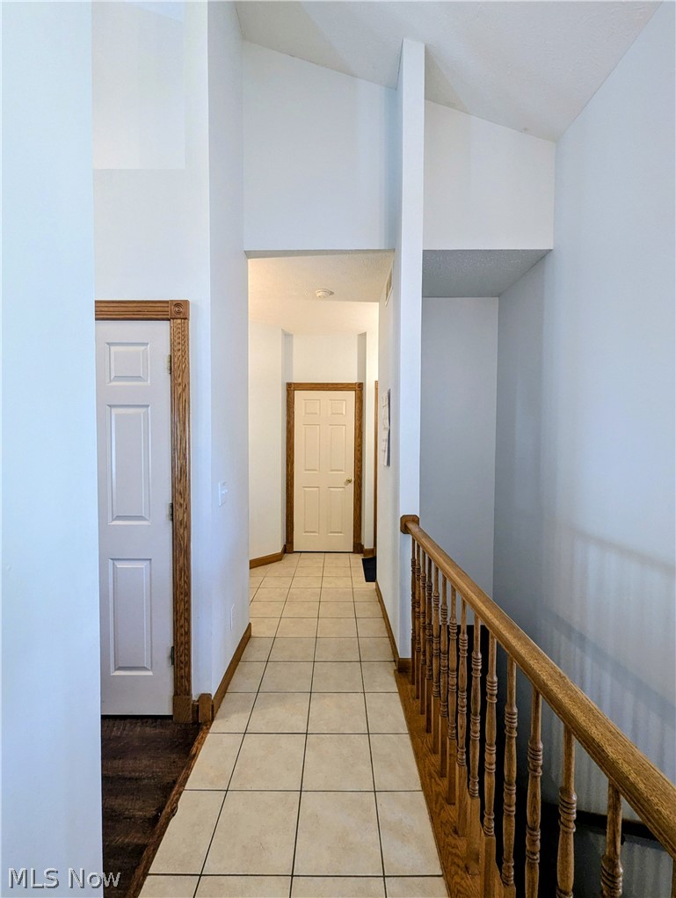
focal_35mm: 13
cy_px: 449
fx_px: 338
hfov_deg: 90.1
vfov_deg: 106.1
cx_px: 338
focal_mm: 1.95
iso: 178
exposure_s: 1/24
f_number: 2.2
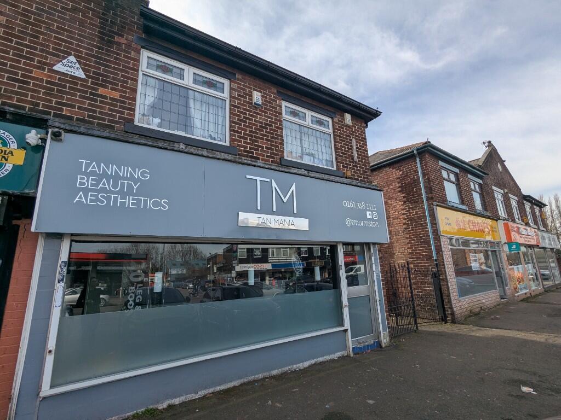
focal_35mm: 16
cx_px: 280
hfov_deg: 94.5
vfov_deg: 78.1
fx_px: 259
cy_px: 210
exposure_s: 1/1120
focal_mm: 2.35
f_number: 2.2
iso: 37
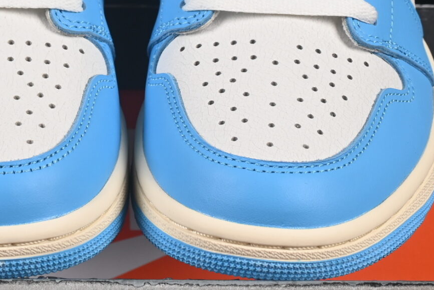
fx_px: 2677
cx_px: 128
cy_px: 11
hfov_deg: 9.3
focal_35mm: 222
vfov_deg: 6.2
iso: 160
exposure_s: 1/80
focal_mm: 50
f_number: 8
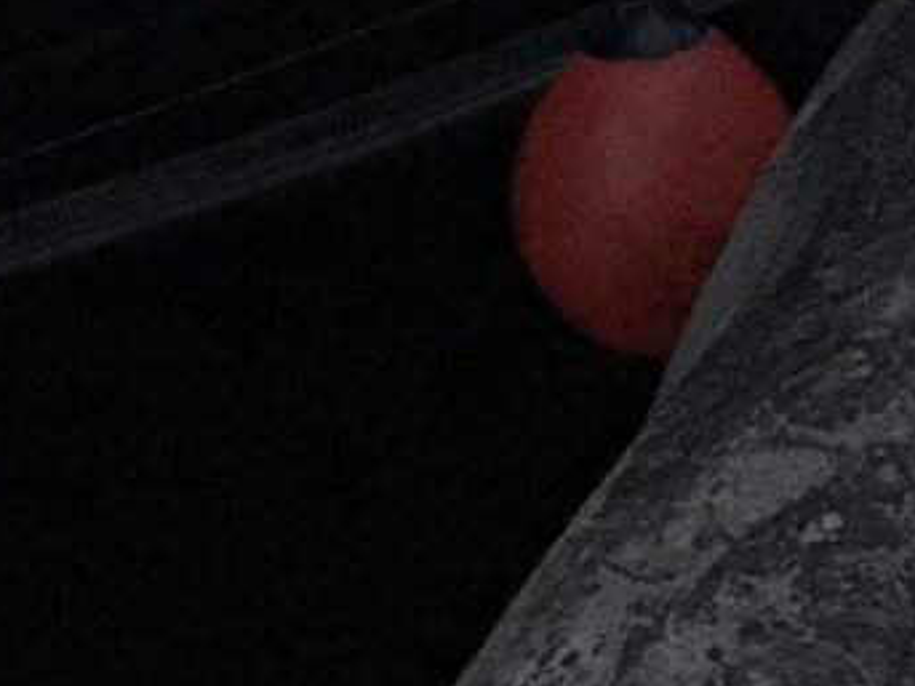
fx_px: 5523
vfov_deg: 6.4
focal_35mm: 209
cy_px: -1423
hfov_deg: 9.4
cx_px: -77
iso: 160
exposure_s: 1/4
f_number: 1.8
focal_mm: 3.99
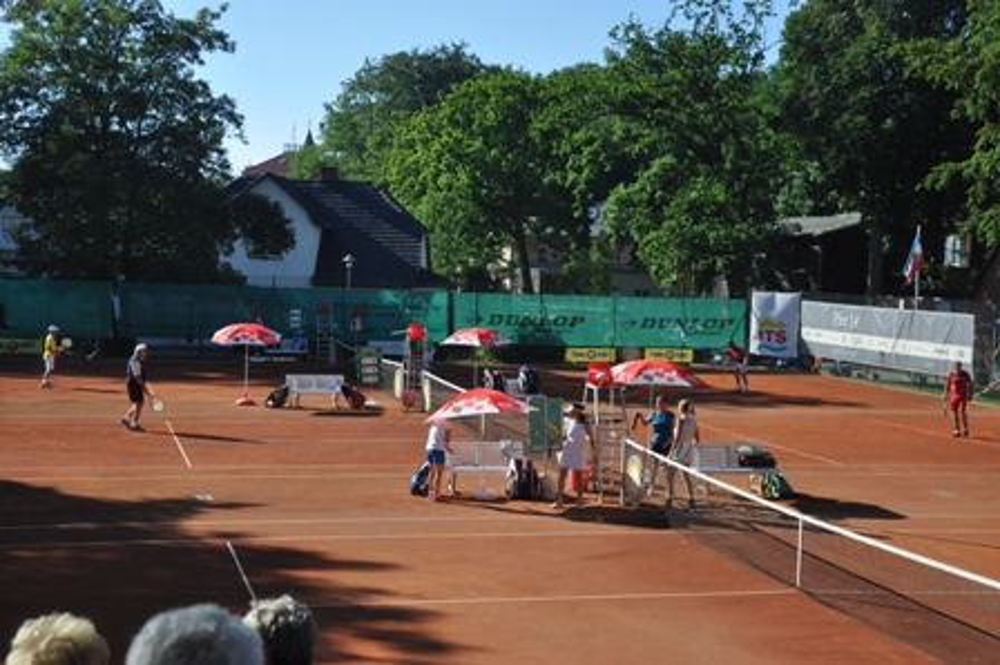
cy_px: 332
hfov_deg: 35.1
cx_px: 500
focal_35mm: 57
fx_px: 1582
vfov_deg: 23.7
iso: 400
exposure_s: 1/1600
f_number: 5.6
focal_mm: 38
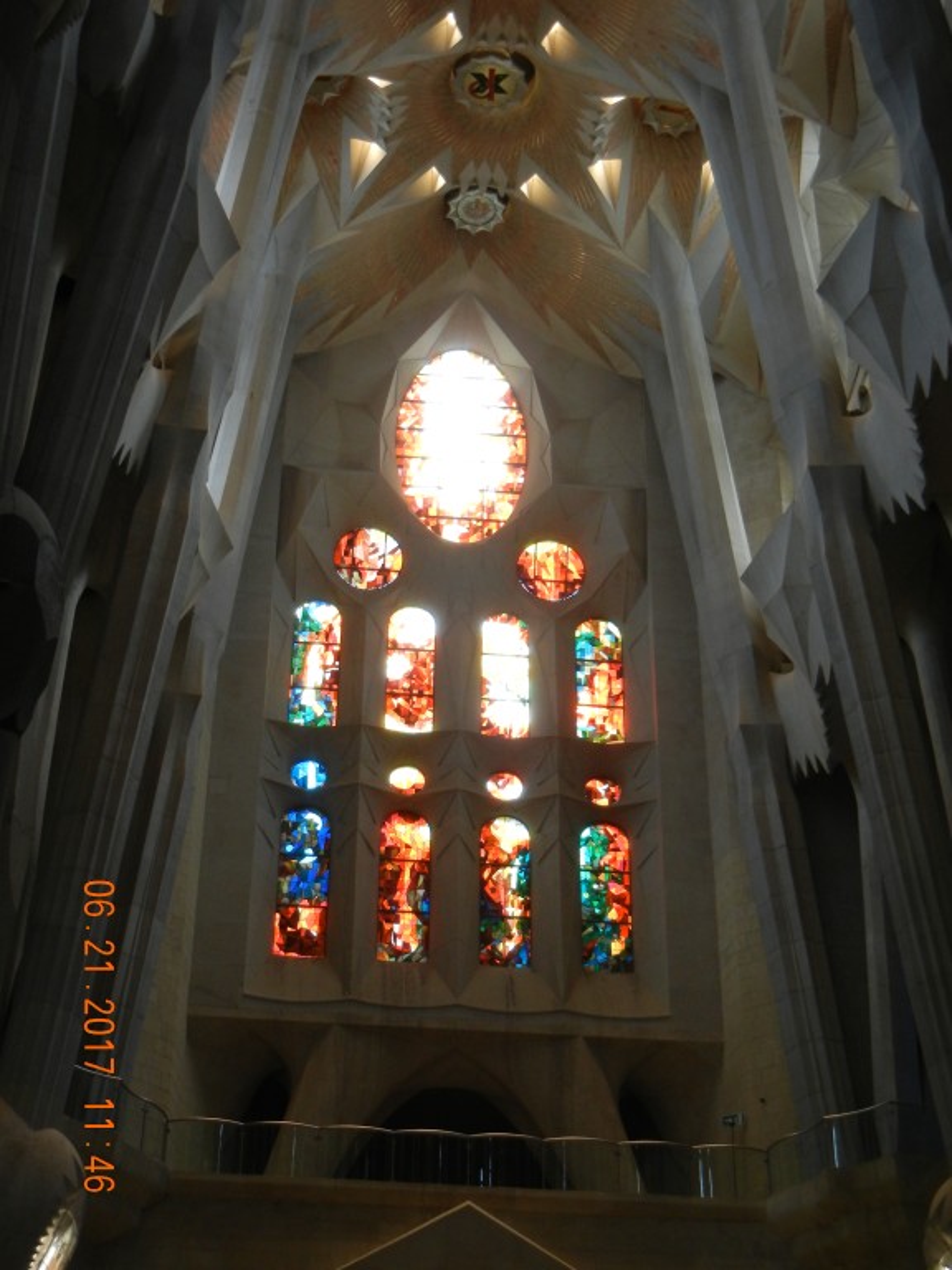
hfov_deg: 21.6
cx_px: 476
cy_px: 635
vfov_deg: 28.6
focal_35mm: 68
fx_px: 2493
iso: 319
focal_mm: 12.2
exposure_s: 1/30
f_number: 4.1
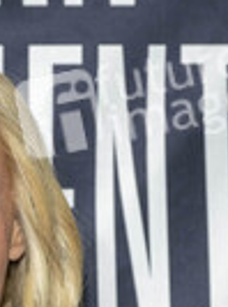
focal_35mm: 229
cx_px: -76
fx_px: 2021
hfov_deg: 6.4
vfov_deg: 8.5
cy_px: 450
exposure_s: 1/200
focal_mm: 79
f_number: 5.6
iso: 800
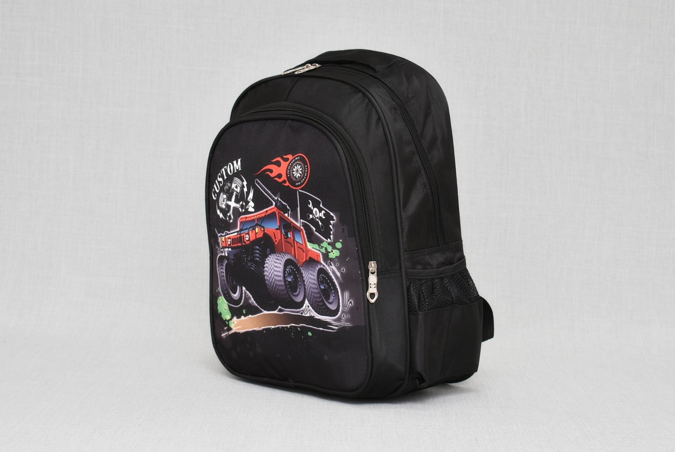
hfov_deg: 29.2
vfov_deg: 19.8
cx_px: 338
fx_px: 1295
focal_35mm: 69
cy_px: 226
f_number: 5.6
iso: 100
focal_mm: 46
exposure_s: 1/60
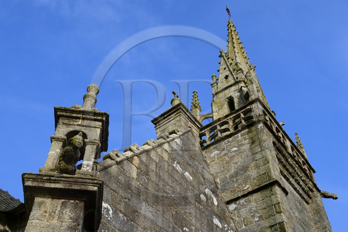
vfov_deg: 35.0
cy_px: 116
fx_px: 367
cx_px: 174
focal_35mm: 38
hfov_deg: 50.7
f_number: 11
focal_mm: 38
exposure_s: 1/200
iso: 200
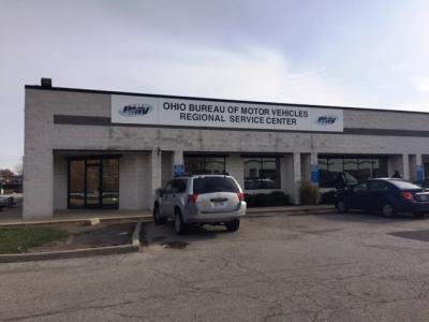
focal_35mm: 29
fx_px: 359
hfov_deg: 61.7
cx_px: 214
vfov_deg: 48.2
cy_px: 161
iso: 32
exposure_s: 1/3300
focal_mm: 4.15
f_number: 2.2
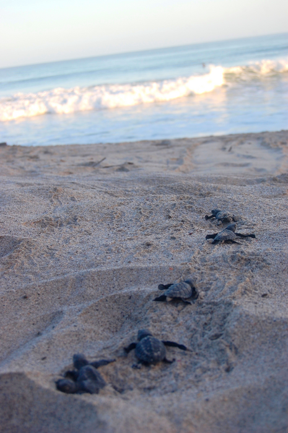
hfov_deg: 21.5
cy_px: 216
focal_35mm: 63
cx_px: 144
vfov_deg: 31.9
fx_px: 758
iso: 200
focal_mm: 42
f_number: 5.6
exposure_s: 1/125
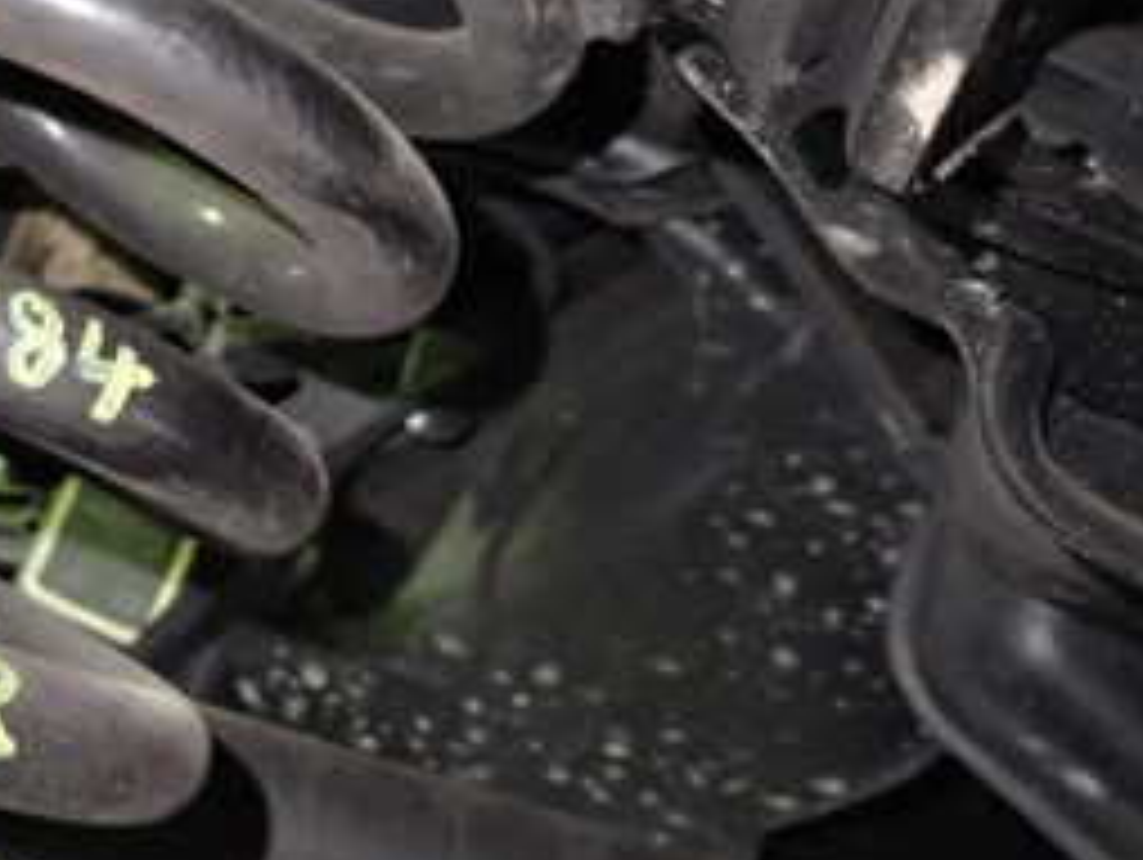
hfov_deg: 30.8
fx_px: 1950
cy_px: 315
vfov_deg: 24.8
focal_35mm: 59
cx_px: 63
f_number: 2
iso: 800
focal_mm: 4.5
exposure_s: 1/25
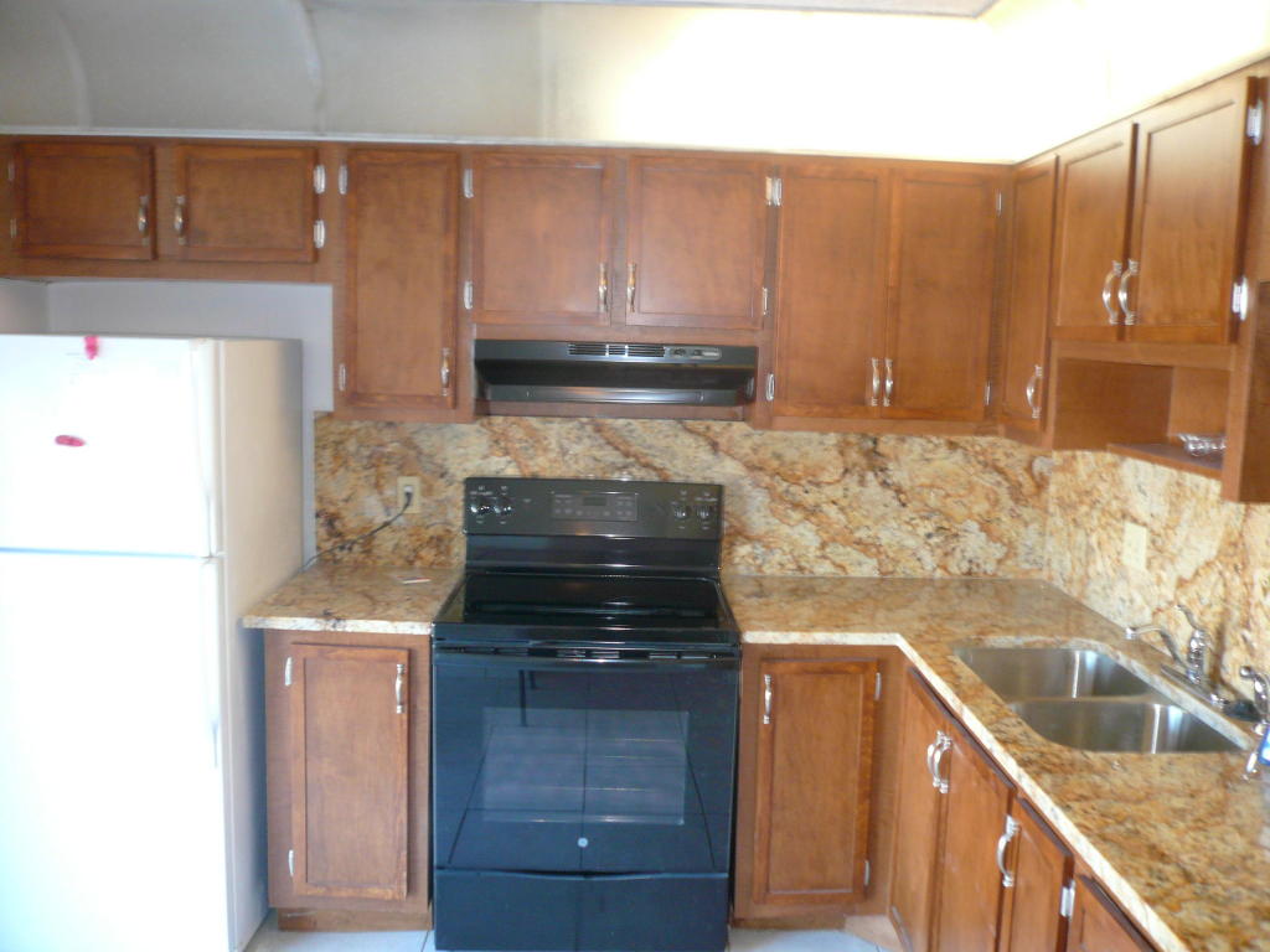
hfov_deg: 63.4
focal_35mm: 28
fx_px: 1027
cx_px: 635
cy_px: 476
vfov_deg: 49.7
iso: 100
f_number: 2.8
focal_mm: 4.6
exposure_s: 1/8
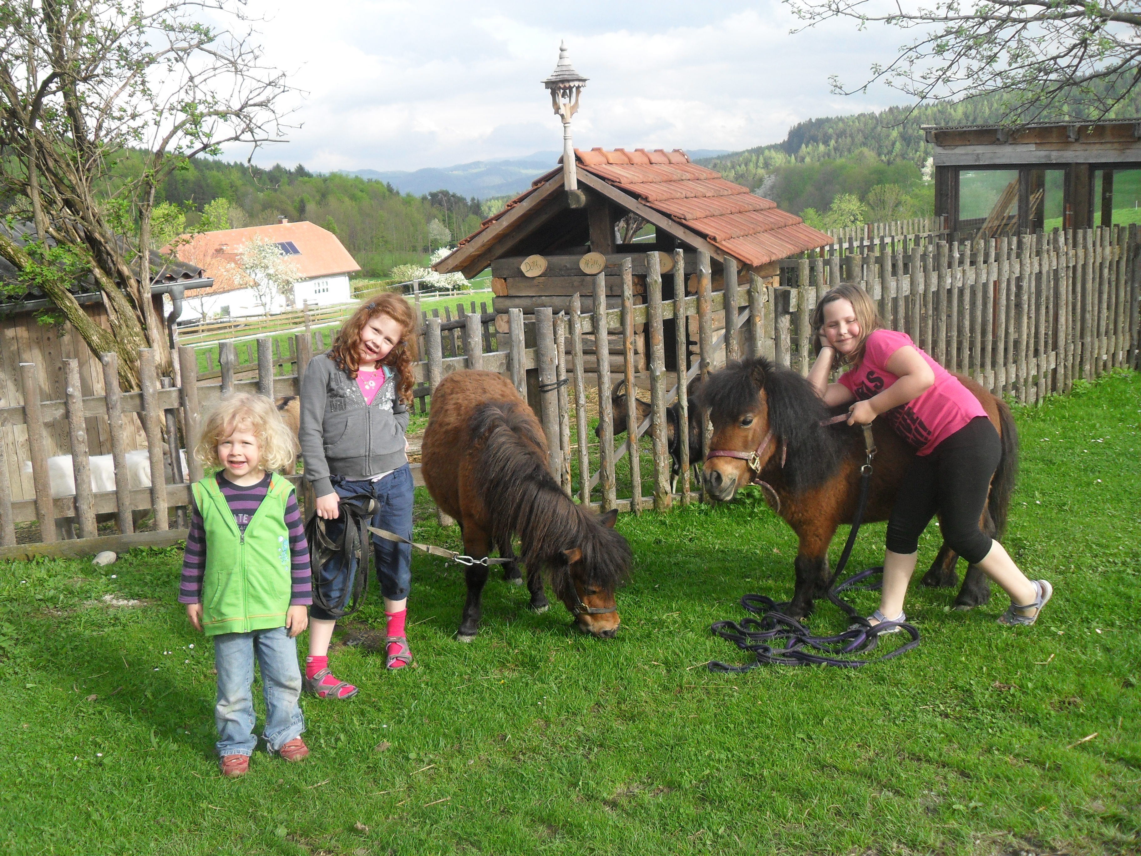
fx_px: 1154
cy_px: 428
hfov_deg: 52.6
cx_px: 570
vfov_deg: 40.7
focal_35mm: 35
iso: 100
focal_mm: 6.2
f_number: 2.8
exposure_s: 1/500
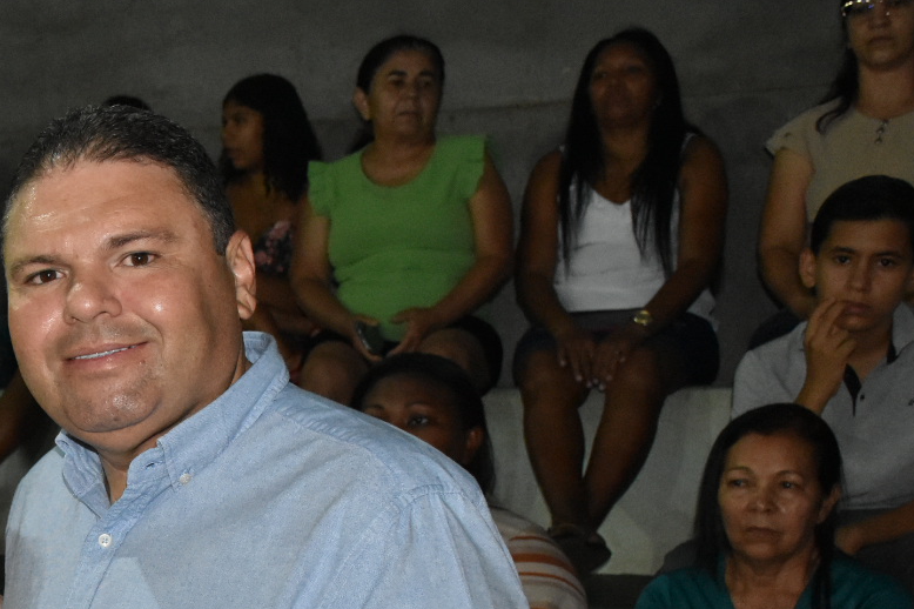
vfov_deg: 17.7
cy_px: 609
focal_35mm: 75
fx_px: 1903
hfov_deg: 25.9
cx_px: 40
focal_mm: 24
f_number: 5.6
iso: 3200
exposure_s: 1/125
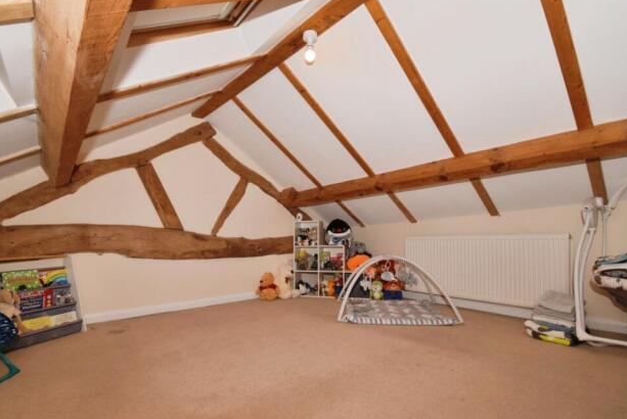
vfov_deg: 73.8
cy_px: 218
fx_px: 279
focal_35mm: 16
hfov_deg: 96.6
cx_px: 300
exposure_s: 1/60
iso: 1000
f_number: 16
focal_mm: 10
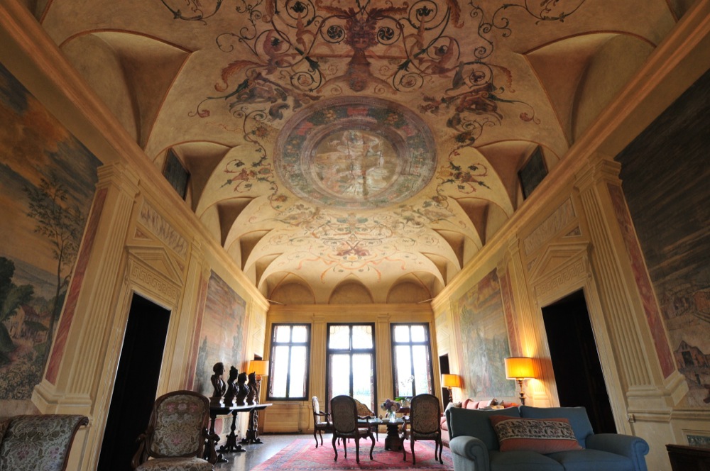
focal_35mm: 18
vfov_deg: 67.2
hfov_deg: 90.1
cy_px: 236
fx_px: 355
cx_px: 355
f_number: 7.1
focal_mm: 12
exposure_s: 1/15
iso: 400
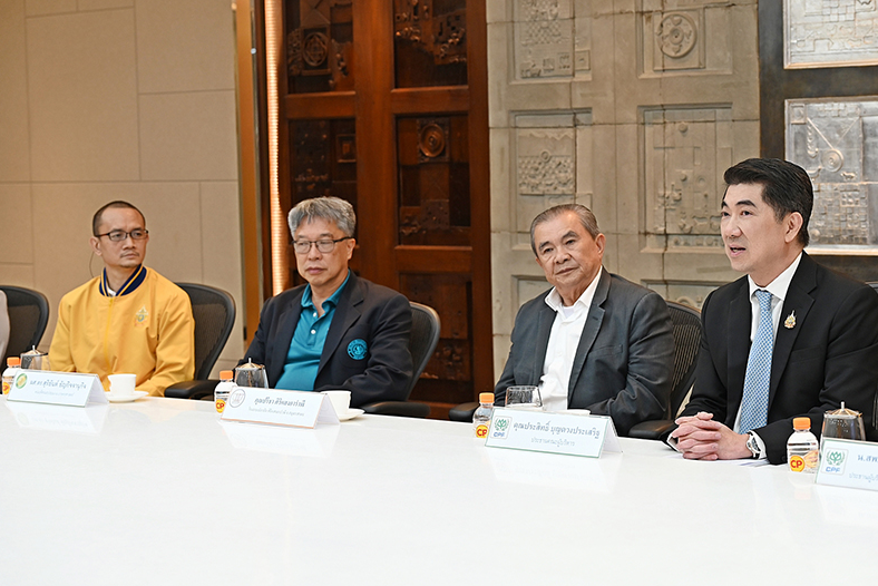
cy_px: 291
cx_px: 439
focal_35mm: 65
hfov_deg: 30.9
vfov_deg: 20.9
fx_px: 1586
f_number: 4
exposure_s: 1/160
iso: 1000
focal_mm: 64
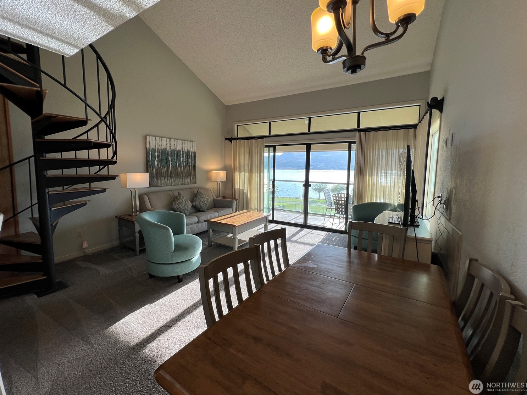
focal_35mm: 14
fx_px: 213
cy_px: 191
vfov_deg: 85.6
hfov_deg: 102.0
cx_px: 255
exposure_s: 1/158
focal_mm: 1.57
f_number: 1.8
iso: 32
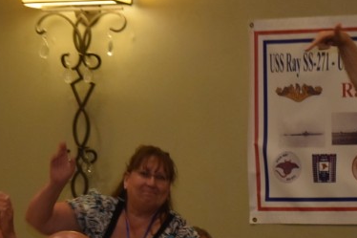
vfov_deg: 4.5
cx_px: 178
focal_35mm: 305
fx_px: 3023
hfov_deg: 6.8
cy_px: 118
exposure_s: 1/60
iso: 1100
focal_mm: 66
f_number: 5.3
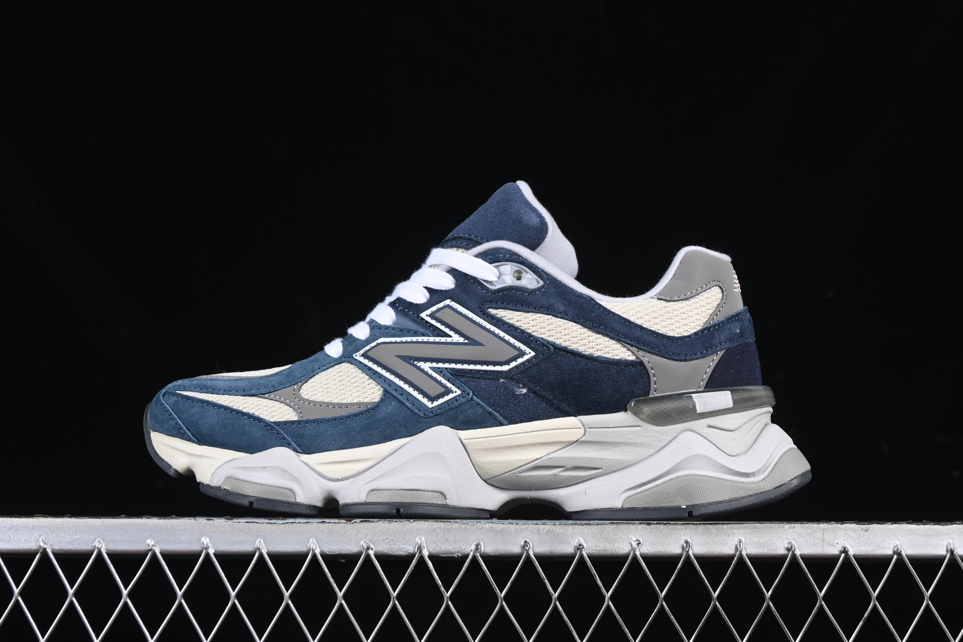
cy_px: 321
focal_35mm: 75
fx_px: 2006
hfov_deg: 27.0
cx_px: 482
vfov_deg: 18.2
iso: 160
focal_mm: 50
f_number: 7.1
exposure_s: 1/80
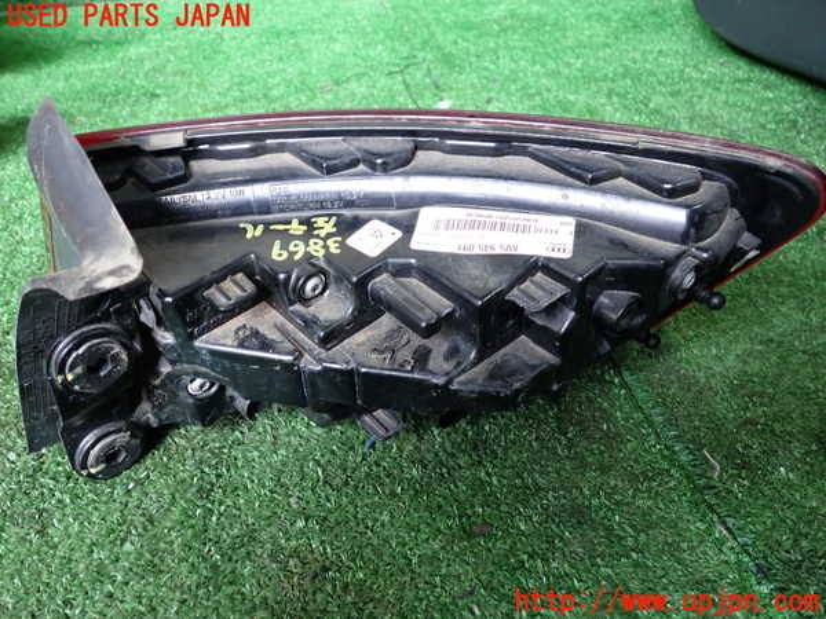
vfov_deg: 46.8
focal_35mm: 30
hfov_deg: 60.0
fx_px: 716
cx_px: 413
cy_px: 310
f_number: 2.3
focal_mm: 5.4
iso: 250
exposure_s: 1/30
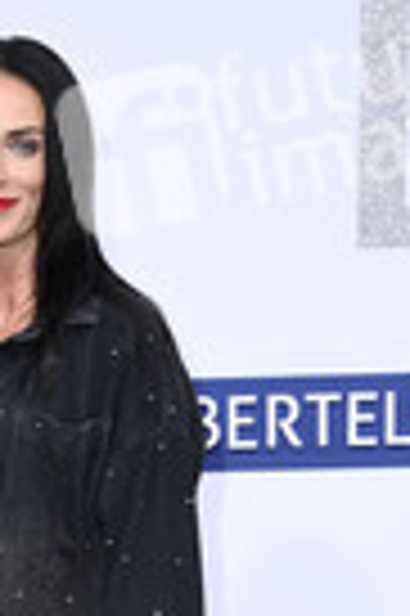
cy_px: 805
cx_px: -122
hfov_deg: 12.0
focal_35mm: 111
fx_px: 1901
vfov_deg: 17.3
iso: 1000
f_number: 5.6
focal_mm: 38
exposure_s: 1/200
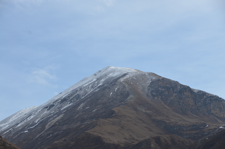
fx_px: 655
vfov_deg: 13.0
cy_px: 74
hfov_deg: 19.5
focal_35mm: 105
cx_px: 112
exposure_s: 1/800
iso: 200
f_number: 7.1
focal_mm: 70
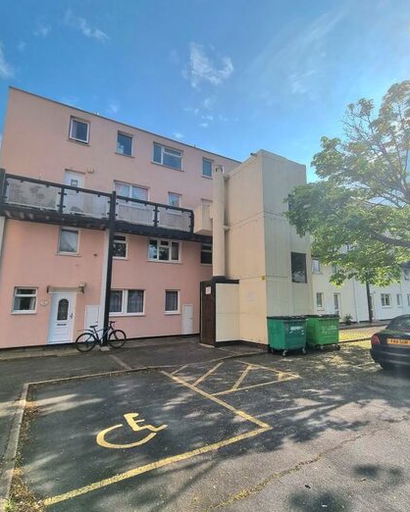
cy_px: 256
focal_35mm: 17
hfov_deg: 76.6
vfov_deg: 89.6
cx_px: 231
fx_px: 258
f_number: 2.2
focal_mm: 2.2
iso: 50
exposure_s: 1/3333
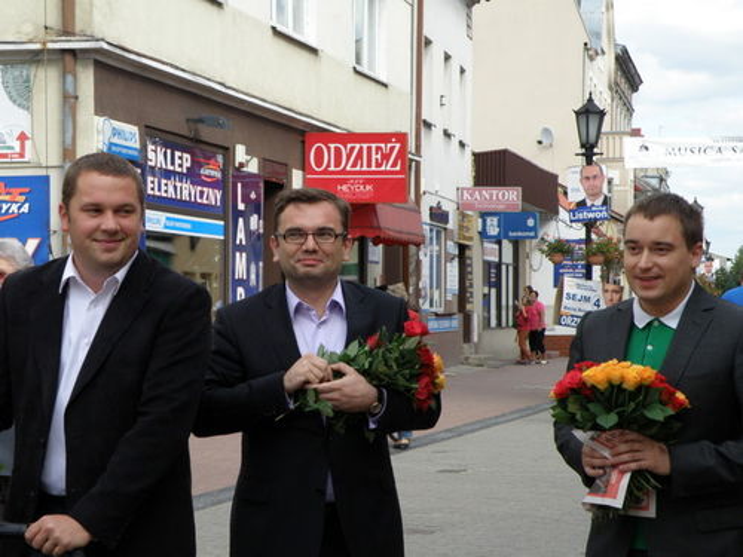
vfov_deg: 18.7
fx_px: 1696
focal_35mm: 79
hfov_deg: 24.7
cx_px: 372
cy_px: 278
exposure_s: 1/640
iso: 160
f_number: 3.8
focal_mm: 14.13
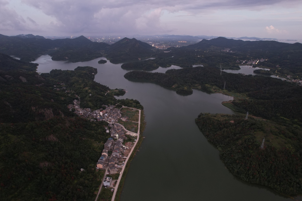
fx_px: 185
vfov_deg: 57.2
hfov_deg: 78.6
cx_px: 151
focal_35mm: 22
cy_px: 100
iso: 100
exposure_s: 1/1.67
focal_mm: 8.38
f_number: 2.8
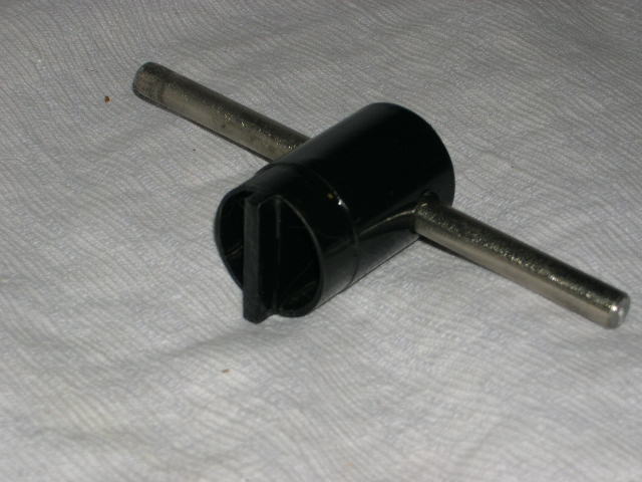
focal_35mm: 102
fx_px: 1892
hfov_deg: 19.3
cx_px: 321
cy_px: 241
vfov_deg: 14.5
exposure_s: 1/60
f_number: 13
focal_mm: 21.6
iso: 100
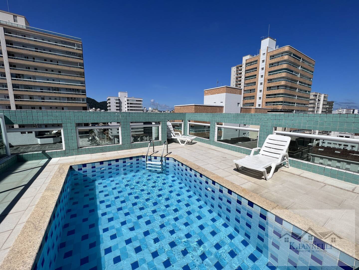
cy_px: 135
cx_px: 180
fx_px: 135
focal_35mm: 13
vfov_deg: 89.9
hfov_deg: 106.2
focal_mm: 1.57
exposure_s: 1/4386
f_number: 1.8
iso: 40
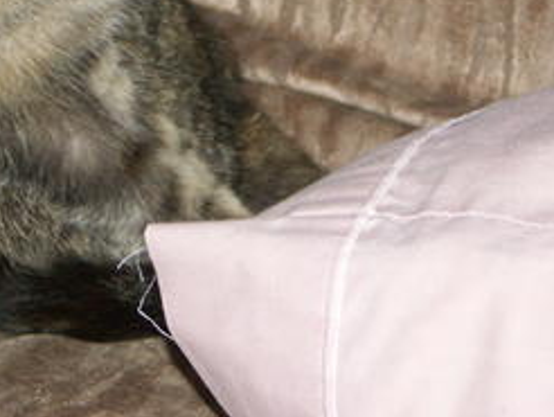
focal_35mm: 335
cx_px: 52
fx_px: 5367
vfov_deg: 4.4
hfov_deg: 5.9
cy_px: -104
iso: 200
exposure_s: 1/125
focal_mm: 32.96
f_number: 3.2
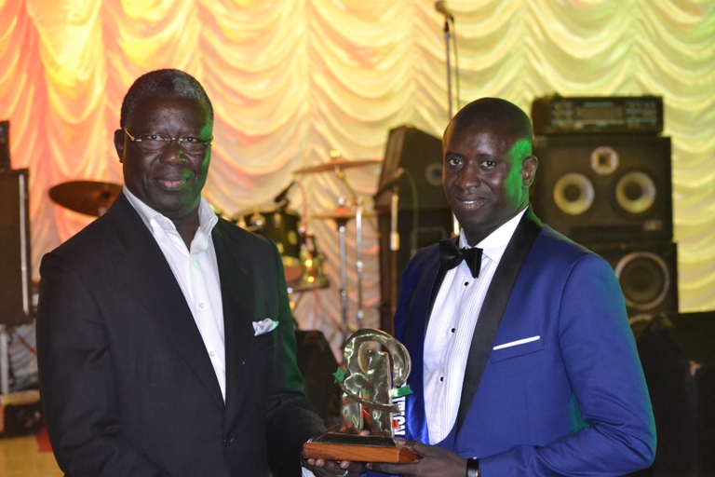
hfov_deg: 21.9
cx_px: 358
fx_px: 1847
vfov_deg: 14.7
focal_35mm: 93
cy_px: 238
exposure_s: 1/60
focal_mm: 62
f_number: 4
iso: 3200
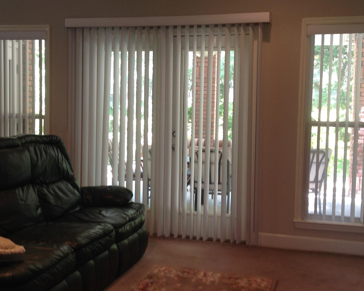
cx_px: 157
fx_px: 549
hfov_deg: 36.6
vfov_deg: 29.7
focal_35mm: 51
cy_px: 137
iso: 50
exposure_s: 1/24
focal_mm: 4.28
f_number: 2.4
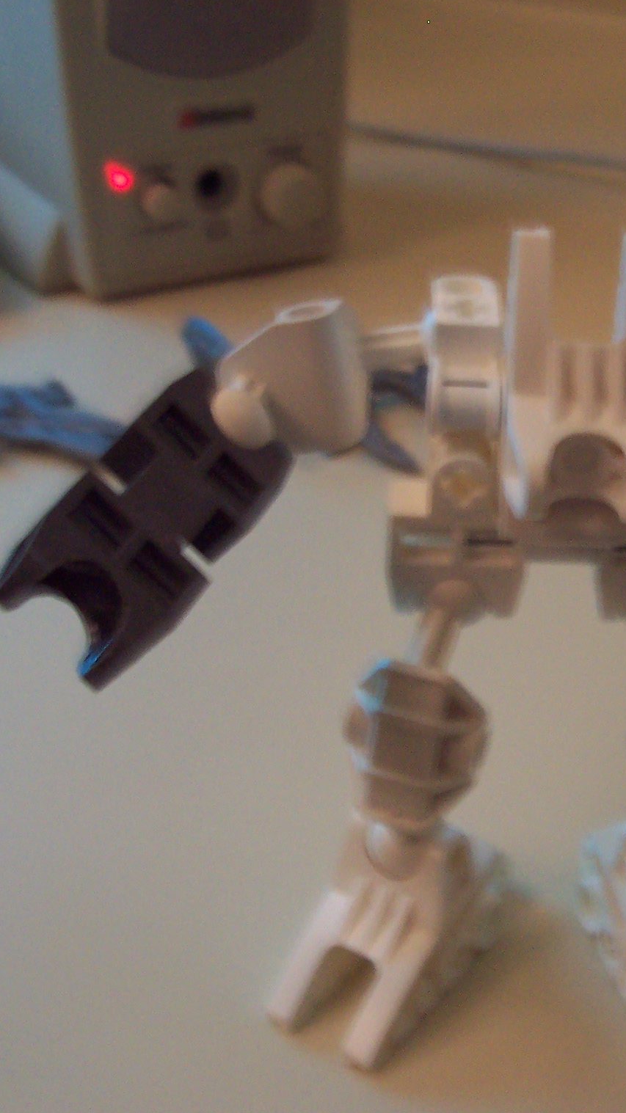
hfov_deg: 21.7
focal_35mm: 54
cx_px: 558
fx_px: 1594
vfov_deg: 38.5
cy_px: 558
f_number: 2.8
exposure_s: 1/8
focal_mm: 5.6
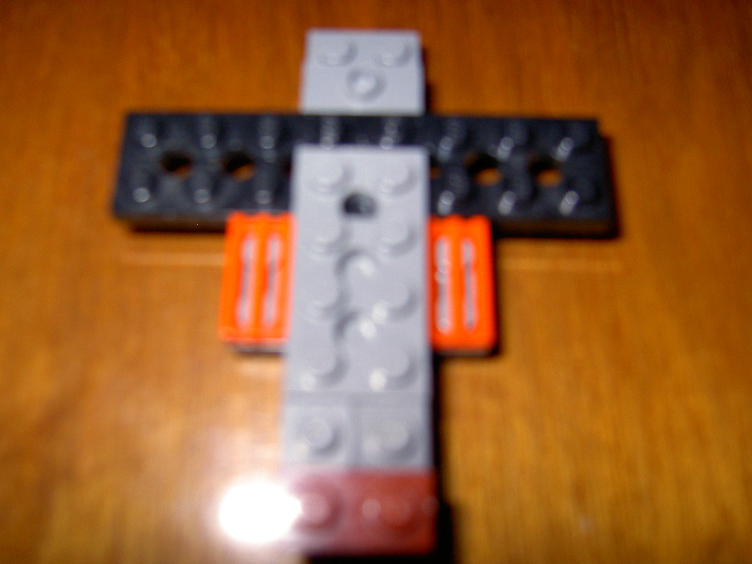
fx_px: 739
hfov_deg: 54.0
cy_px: 282
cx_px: 376
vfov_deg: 41.8
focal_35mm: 34
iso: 100
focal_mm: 5.6
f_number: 2.8
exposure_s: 1/60
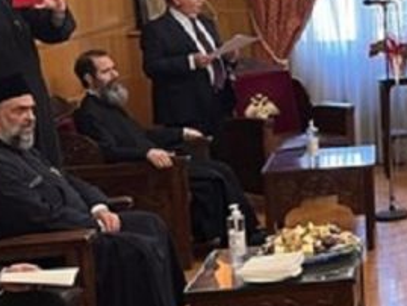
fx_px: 1165
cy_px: 26
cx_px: 655
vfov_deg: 14.8
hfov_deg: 17.3
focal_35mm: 99
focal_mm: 5.7
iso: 100
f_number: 1.5
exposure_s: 1/50
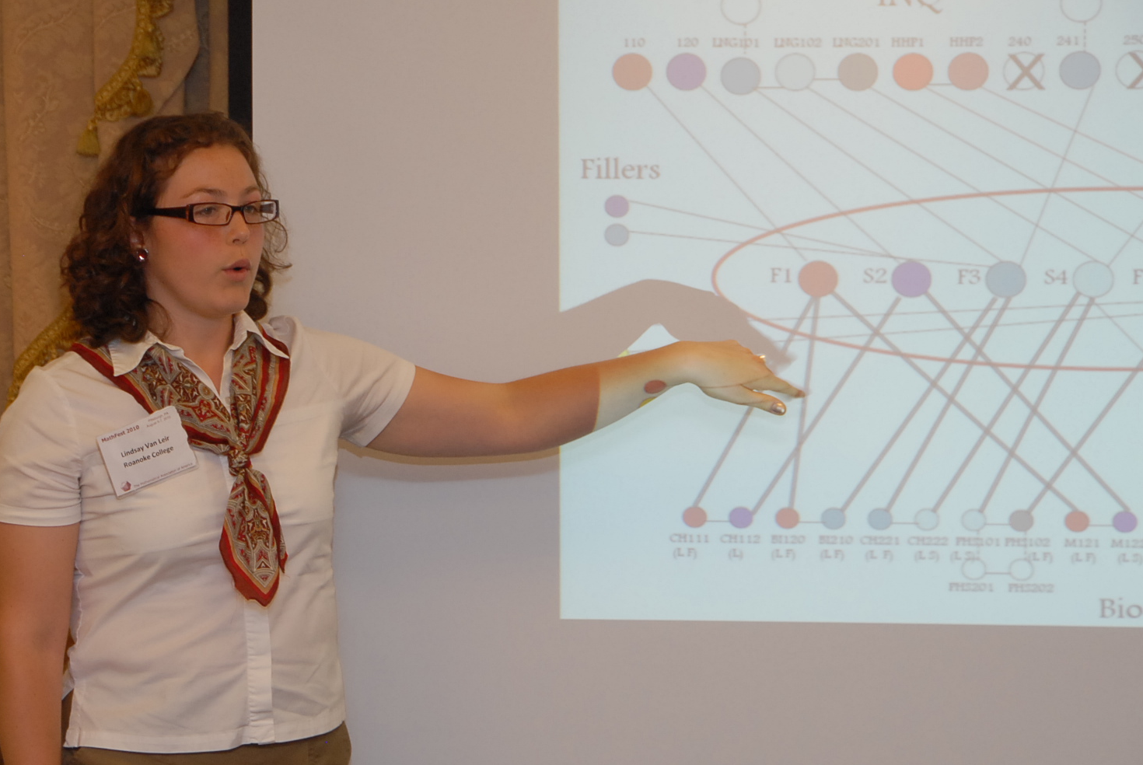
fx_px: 5022
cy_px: 358
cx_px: 436
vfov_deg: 8.7
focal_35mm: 158
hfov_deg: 13.0
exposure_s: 1/60
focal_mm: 80
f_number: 5.6
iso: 400
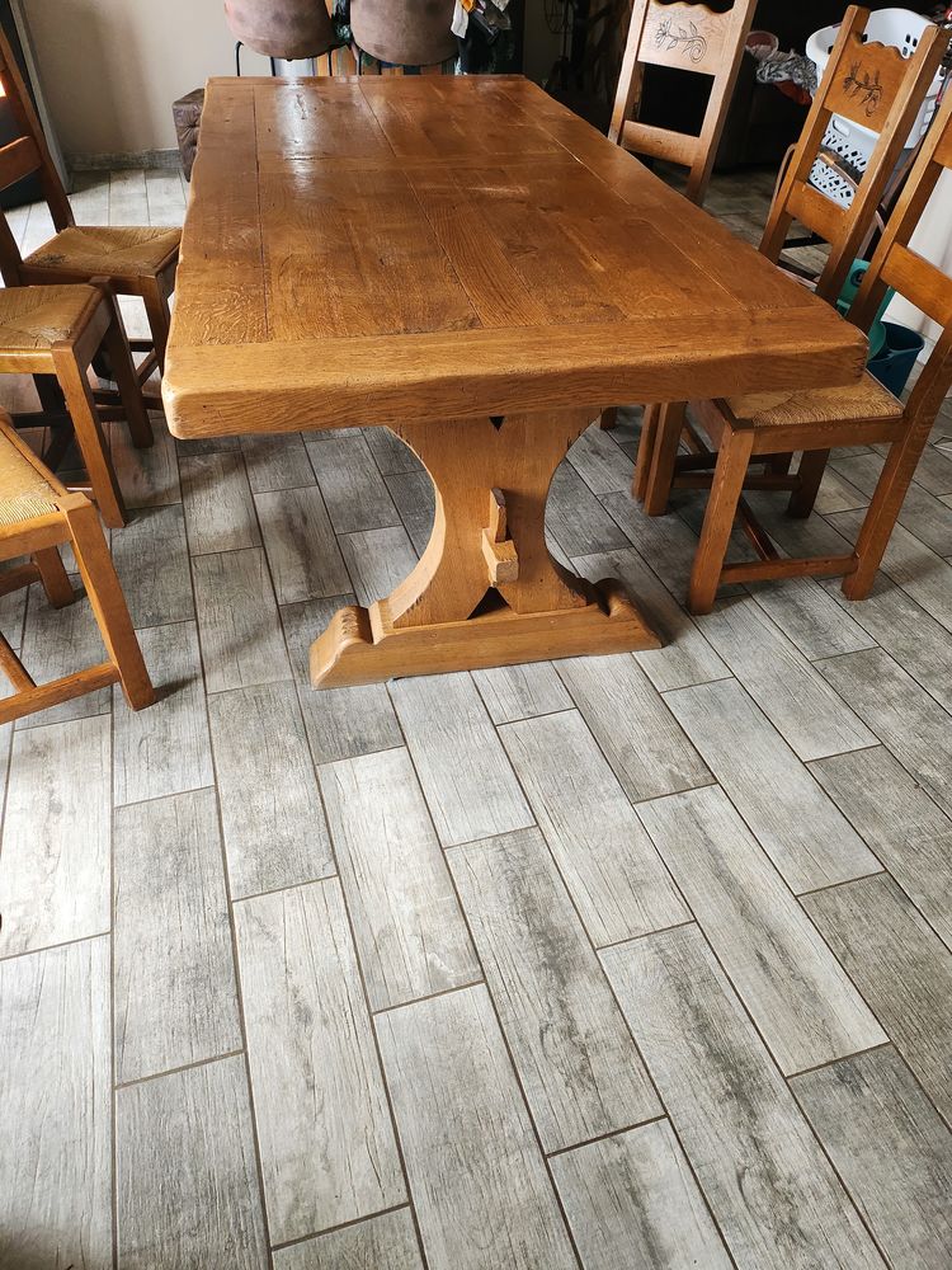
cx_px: 476
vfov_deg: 71.6
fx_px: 880
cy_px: 635
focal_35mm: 24
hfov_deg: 56.8
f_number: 1.8
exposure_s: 1/100
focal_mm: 5
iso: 200
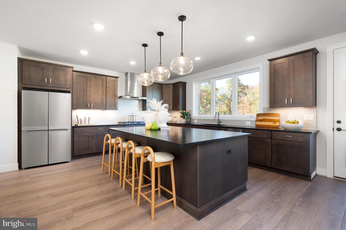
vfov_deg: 73.7
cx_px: 173
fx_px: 154
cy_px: 115
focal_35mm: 16
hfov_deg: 96.8
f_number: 14
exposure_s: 1/30
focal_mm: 16
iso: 800
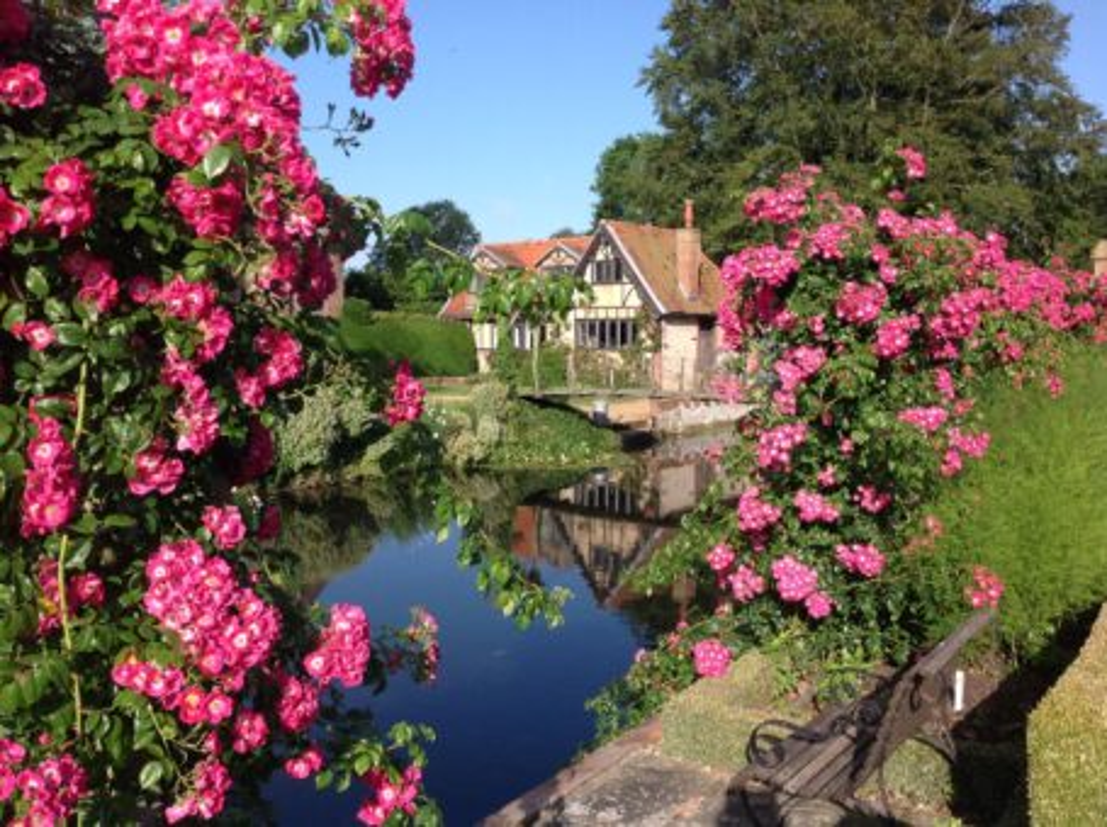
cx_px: 554
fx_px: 1118
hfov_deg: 52.7
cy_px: 414
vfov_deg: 40.6
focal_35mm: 35
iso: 50
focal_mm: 4.28
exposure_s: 1/1163
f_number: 2.4
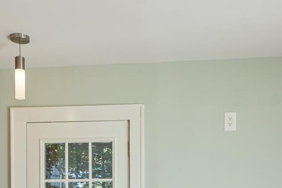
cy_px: 209
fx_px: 407
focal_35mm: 52
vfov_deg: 24.2
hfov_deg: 38.1
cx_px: 167
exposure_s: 1/10
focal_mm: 16
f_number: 6.3
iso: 64
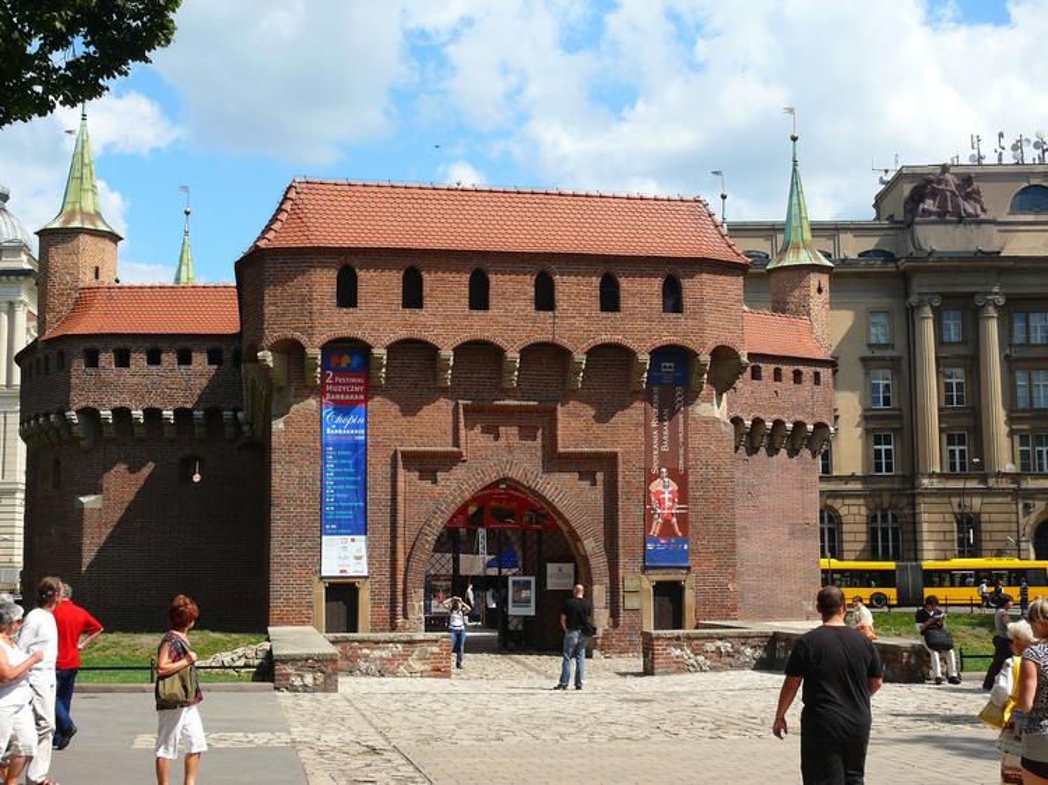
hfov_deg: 40.4
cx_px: 524
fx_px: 1422
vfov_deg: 30.9
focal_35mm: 47
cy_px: 392
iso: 100
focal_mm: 9.9
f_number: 4.5
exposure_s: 1/200
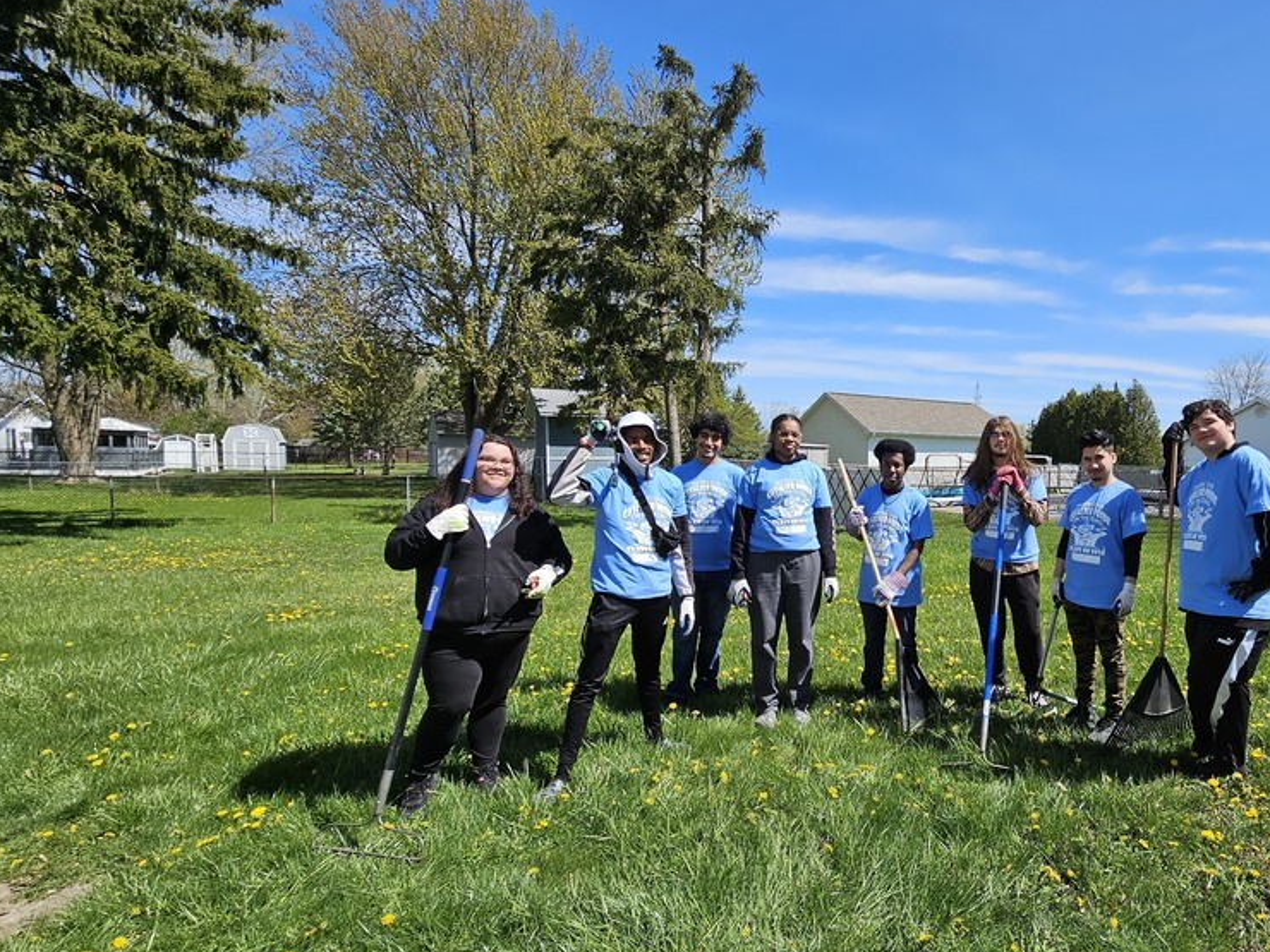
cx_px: 875
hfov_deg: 83.8
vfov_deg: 71.5
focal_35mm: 18
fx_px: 660
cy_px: 503
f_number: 2.2
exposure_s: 1/2021
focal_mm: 2.2
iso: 50
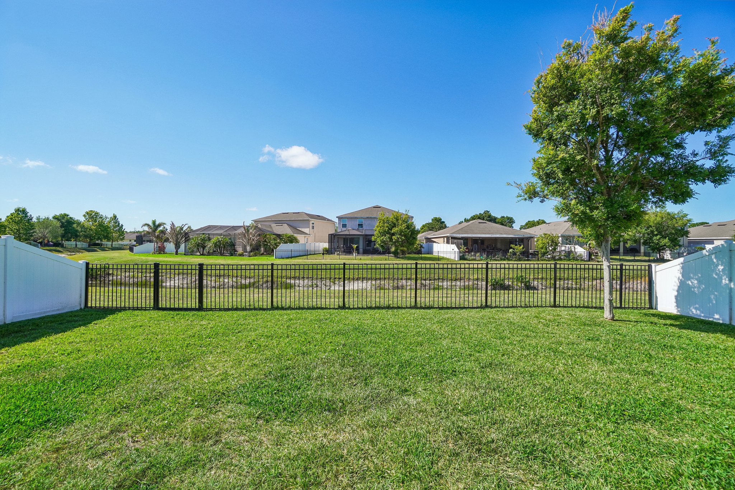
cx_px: 368
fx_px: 306
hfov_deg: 100.4
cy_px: 245
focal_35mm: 15
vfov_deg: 77.3
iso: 100
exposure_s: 1/250
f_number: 8
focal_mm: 10
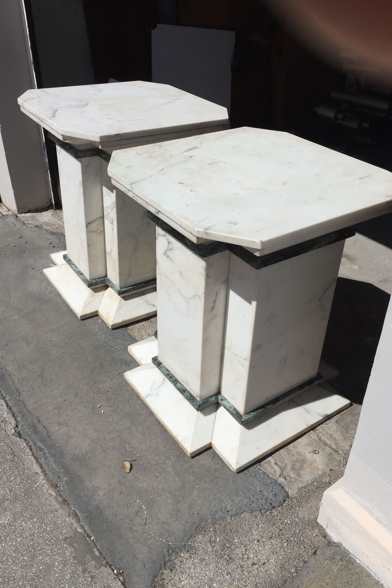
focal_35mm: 31
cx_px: 195
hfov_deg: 42.3
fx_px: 506
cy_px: 287
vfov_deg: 60.3
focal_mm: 4.15
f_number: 2.2
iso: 32
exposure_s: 1/6623
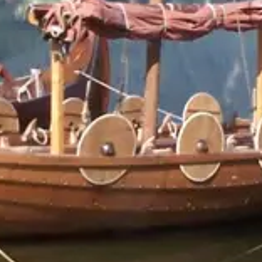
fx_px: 1627
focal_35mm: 190
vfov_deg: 9.2
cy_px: 87
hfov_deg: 9.2
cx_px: 52
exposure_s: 1/90
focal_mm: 6.3
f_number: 8
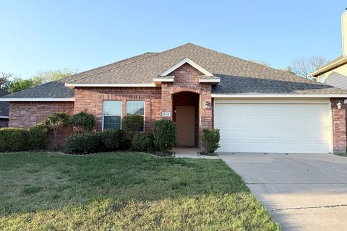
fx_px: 251
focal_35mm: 26
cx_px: 179
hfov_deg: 69.4
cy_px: 112
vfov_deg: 49.5
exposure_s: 1/1653
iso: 80
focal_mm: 6.76
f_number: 1.78
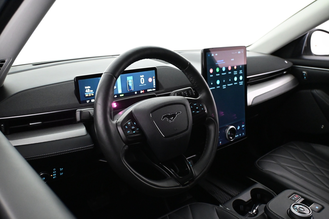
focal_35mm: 32
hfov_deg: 59.5
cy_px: 110
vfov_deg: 41.7
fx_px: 288
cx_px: 164
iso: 5000
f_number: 4
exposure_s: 1/60
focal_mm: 21
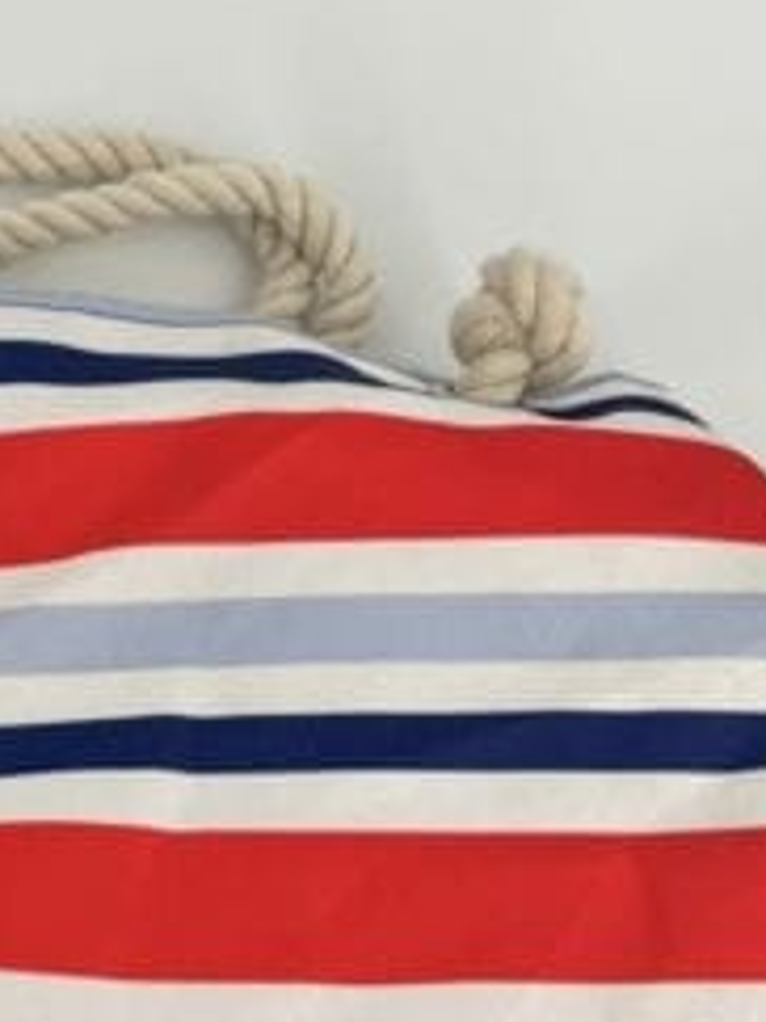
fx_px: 1949
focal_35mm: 66
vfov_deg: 29.4
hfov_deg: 21.1
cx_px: -76
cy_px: 578
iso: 80
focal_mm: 6.76
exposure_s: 1/1131
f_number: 1.78
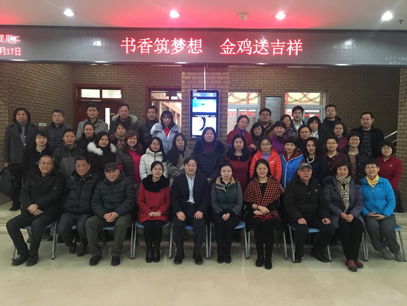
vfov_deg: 48.2
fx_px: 341
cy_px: 153
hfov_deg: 61.7
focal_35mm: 29
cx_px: 204
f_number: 2.2
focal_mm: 4.15
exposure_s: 1/17
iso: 200
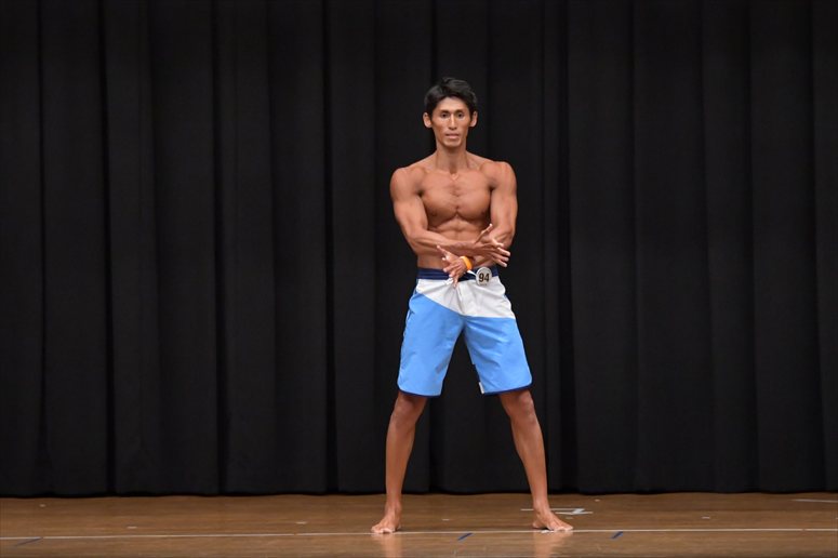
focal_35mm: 217
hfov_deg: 9.5
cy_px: 279
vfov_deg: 6.3
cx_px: 419
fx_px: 5049
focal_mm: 145
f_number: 5.6
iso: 6400
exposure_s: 1/400
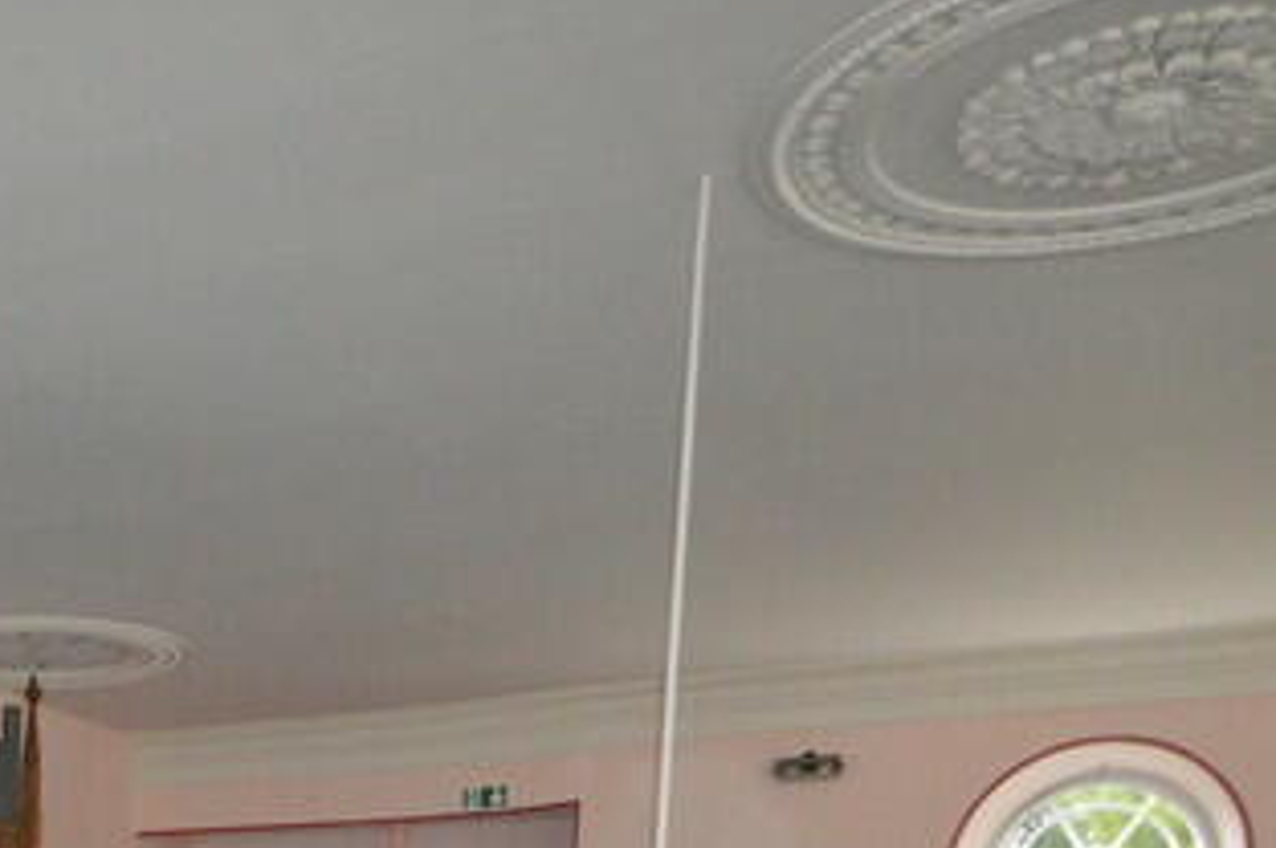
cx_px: -118
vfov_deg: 22.5
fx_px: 1735
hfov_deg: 34.9
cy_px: 1270
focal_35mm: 49
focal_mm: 10
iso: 3200
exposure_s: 1/50
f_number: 3.5
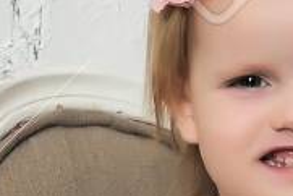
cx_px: 521
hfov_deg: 5.7
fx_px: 2916
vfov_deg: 3.8
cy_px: 466
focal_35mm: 358
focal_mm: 50
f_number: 8
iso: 800
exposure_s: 1/160
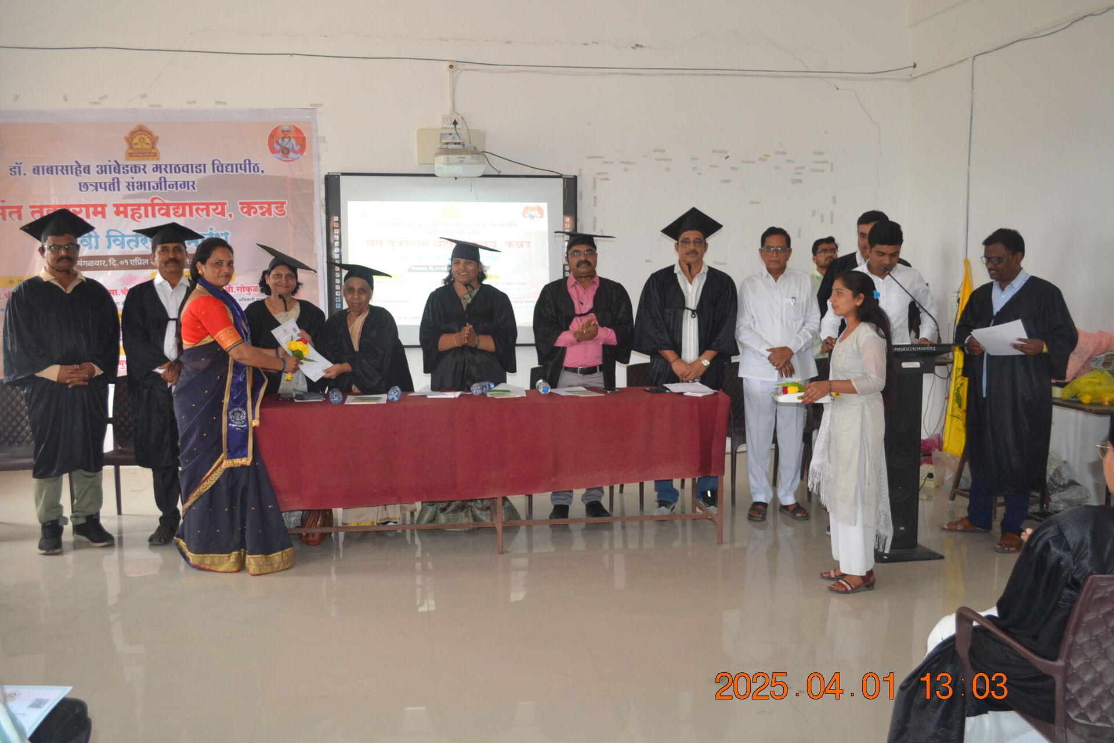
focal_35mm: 33
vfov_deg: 40.0
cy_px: 372
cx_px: 557
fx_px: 1021
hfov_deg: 57.2
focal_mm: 22
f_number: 3.8
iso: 900
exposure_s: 1/60
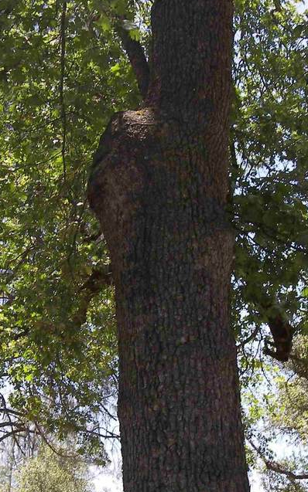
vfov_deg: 25.3
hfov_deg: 16.1
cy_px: 346
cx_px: 136
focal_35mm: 81
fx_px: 1088
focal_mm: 7.9
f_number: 3.2
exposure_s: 1/200
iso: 50
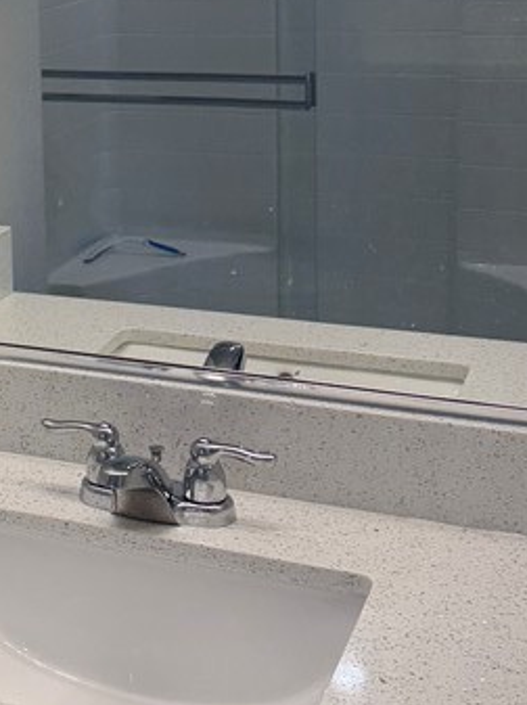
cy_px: 121
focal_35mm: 73
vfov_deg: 26.1
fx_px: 1485
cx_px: -90
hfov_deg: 19.1
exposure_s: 1/159
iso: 64
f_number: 1.78
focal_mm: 6.76
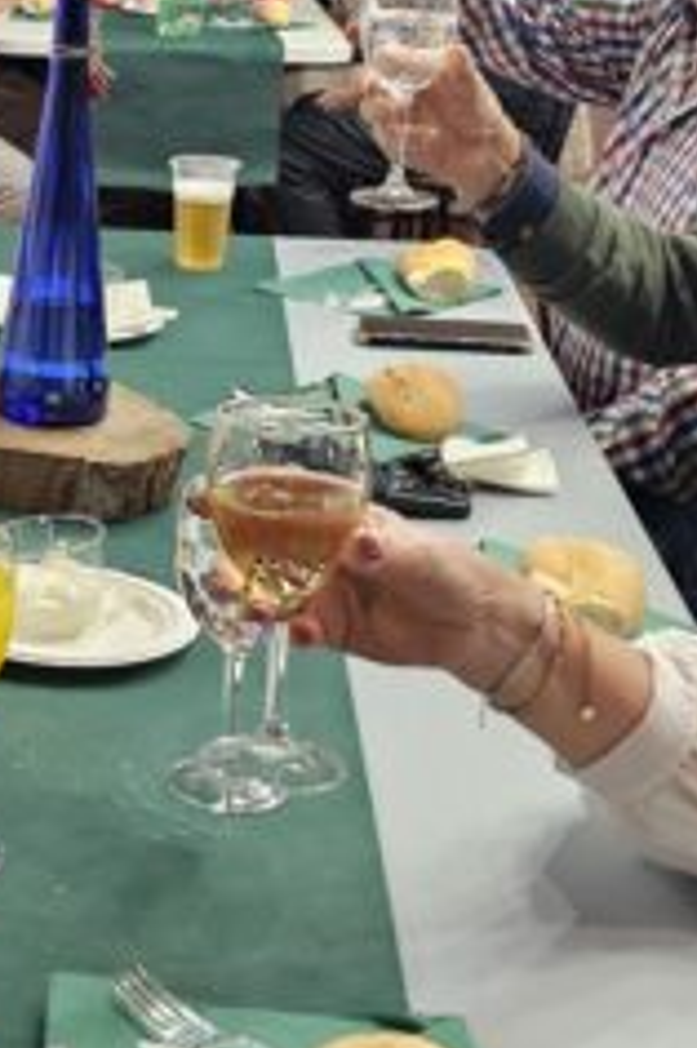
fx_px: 2210
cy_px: 349
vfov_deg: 26.5
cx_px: -107
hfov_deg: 17.2
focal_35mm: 76
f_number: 1.7
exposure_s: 1/100
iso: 640
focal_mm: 6.3
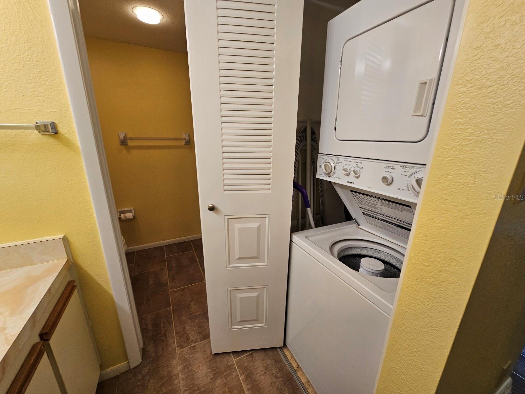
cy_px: 197
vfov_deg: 89.9
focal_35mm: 13
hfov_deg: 106.2
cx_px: 262
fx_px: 197
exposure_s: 1/60.2
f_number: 2.2
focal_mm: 2.2
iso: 64
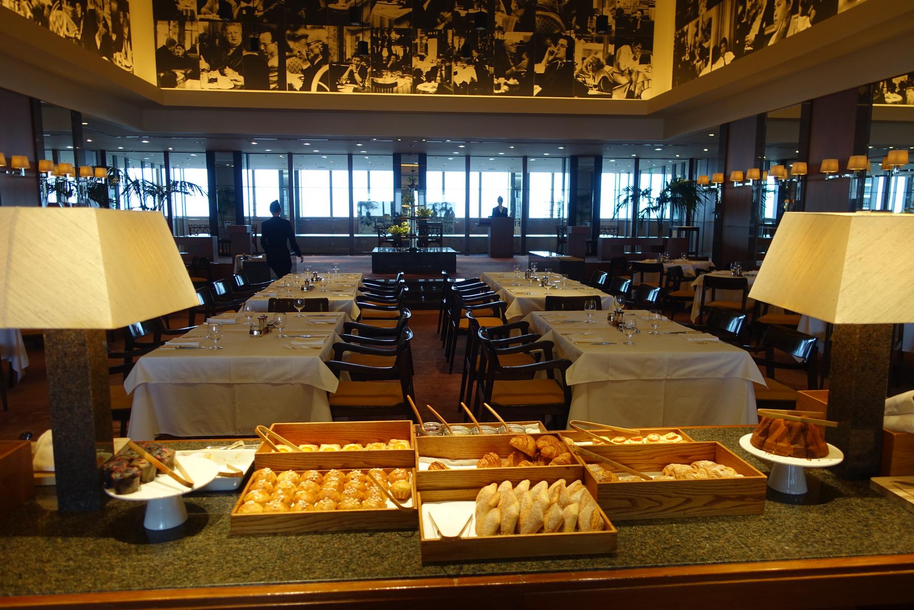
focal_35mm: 24
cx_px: 457
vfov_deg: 53.1
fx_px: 609
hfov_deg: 73.7
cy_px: 305
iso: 125
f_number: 2
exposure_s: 1/30
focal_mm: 8.8
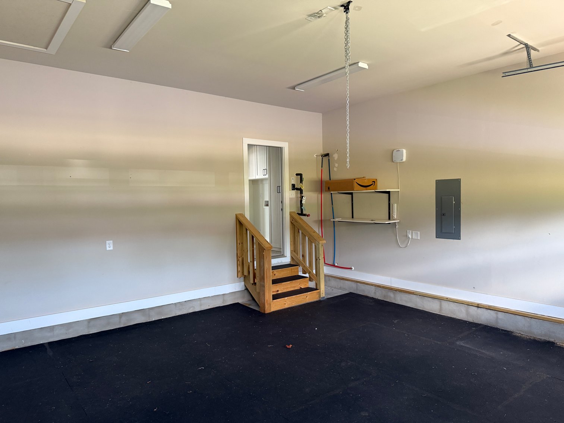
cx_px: 282
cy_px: 212
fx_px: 391
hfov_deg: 71.6
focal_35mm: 24
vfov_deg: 56.8
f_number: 1.78
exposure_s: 1/60
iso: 250
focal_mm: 6.76
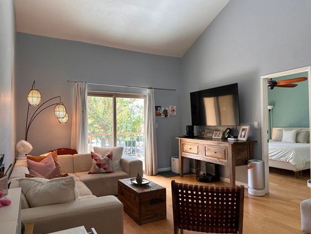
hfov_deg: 69.4
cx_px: 160
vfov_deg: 54.9
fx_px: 225
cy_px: 117
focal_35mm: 25
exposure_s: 1/120
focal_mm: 6.86
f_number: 1.78
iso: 80
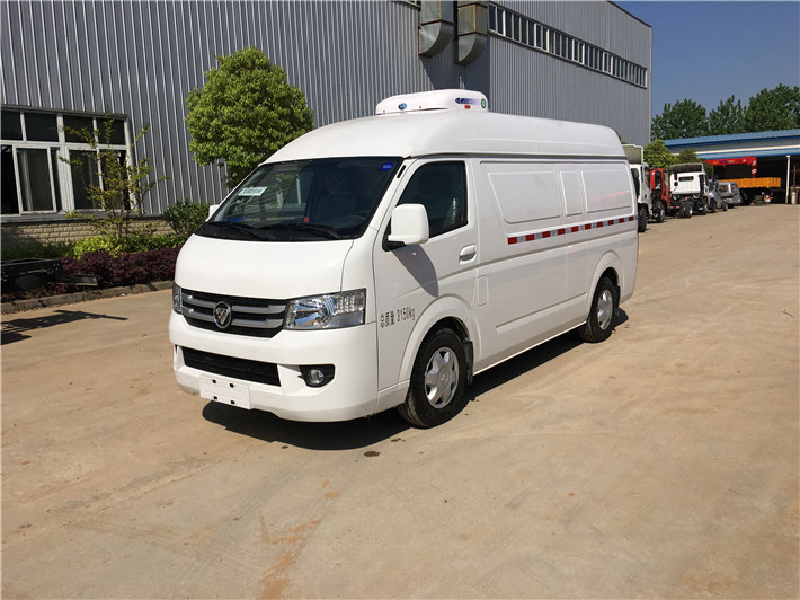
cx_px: 400
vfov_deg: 48.2
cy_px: 300
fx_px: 670
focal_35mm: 29
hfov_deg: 61.7
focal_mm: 4.15
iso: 25
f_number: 2.2
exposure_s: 1/4525
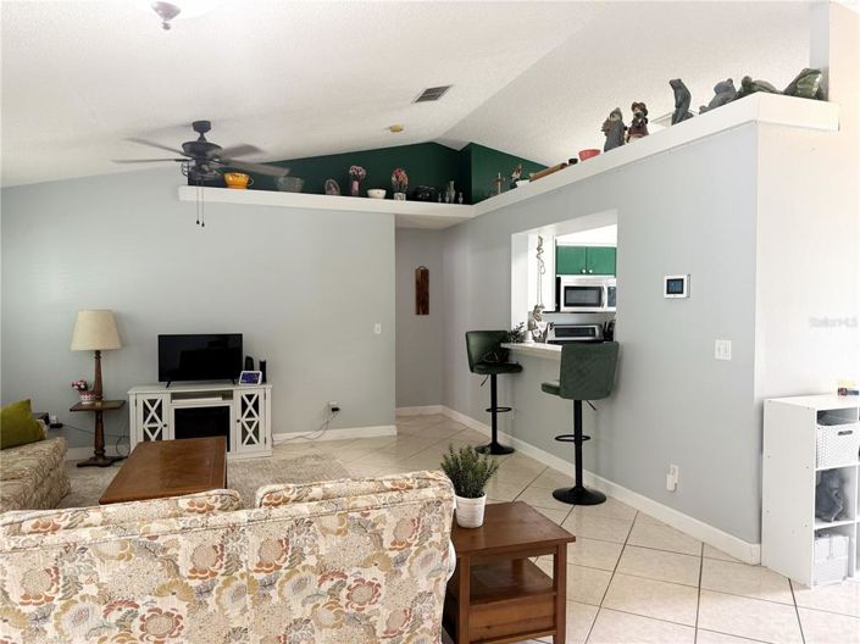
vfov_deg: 56.8
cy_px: 322
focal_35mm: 24
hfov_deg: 71.6
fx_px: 596
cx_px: 430
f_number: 1.78
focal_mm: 6.76
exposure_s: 1/60
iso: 160
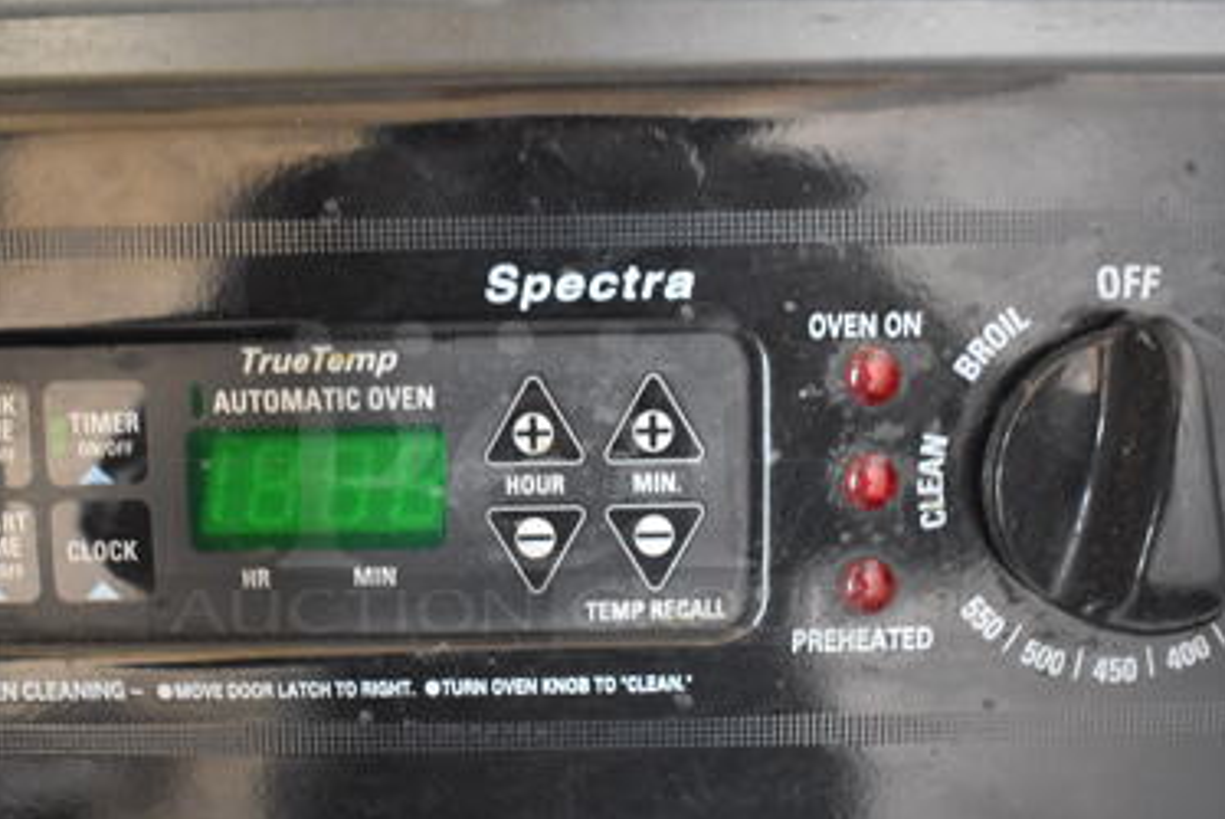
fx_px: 1498
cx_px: 514
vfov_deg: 30.5
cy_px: 472
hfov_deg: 44.3
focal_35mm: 44
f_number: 4
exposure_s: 1/60
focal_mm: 18
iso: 2800
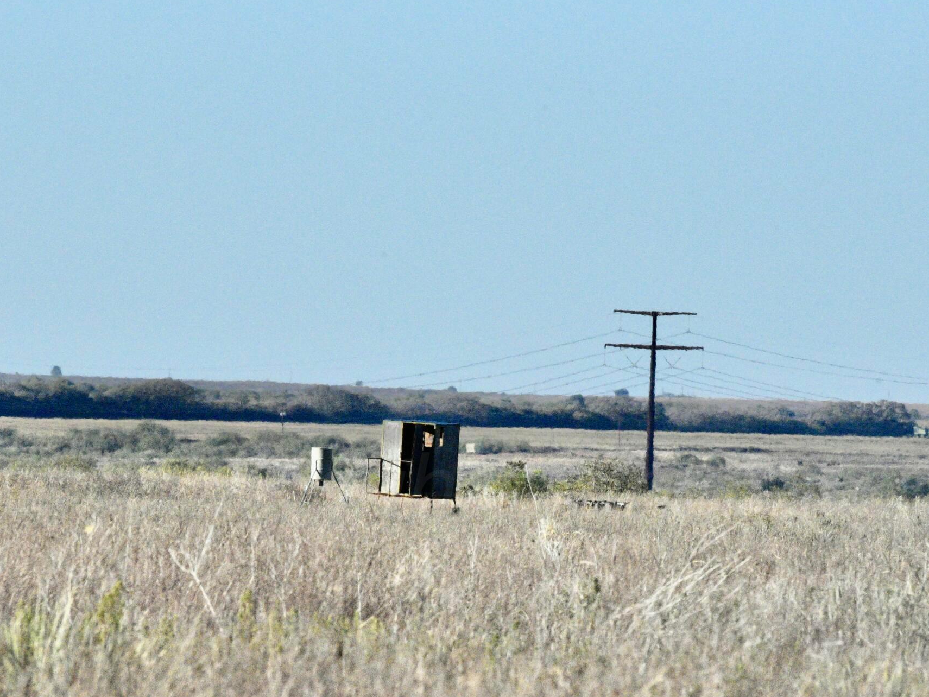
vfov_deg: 1.8
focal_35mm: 843
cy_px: 495
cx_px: 464
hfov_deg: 2.4
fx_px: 22629
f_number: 18
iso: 6400
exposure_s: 1/4000
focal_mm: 500
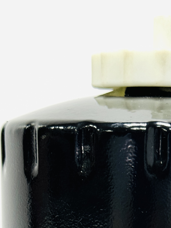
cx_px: 143
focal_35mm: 126
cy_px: 299
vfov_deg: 14.9
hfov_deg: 11.7
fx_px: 830
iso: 100
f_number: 1.78
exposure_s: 1/50
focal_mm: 6.76
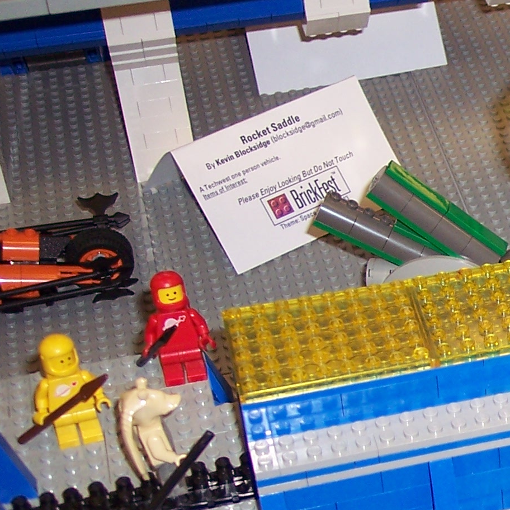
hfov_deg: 14.8
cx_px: 792
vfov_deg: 16.0
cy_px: 402
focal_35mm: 108
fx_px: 1800
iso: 100
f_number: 2.8
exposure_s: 1/60
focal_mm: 8
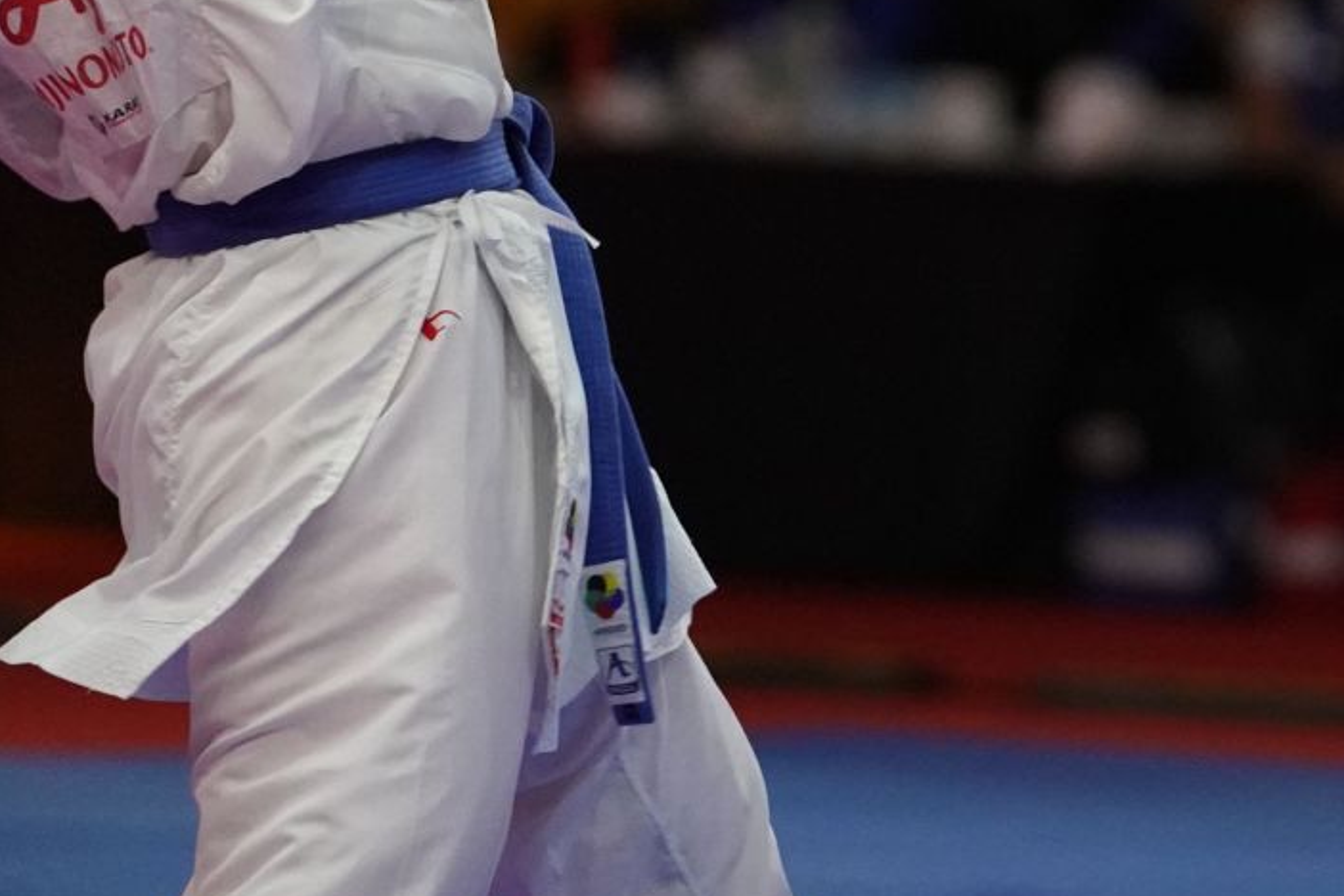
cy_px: -11
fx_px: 15977
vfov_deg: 3.2
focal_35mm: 428
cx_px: 1321
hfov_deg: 4.8
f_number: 2.8
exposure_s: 1/1000
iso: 6400
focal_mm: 167
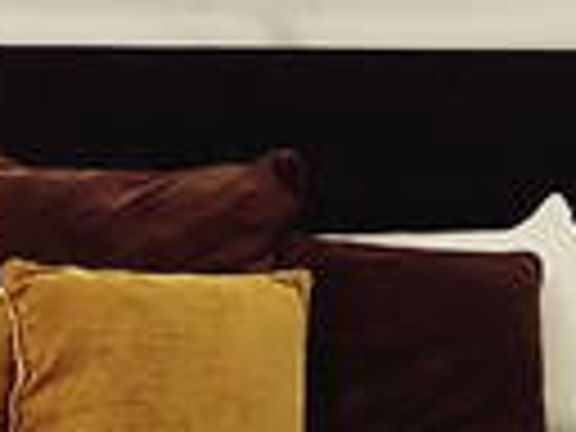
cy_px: -4
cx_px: 310
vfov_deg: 29.9
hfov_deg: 42.0
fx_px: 749
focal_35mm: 45
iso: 821
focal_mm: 1.66
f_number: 2.2
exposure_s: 1/25
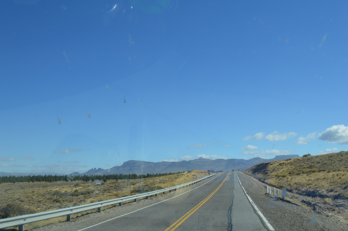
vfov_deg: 36.8
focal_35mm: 36
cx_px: 174
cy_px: 116
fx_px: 348
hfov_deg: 53.2
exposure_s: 1/320
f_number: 9
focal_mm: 24
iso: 100
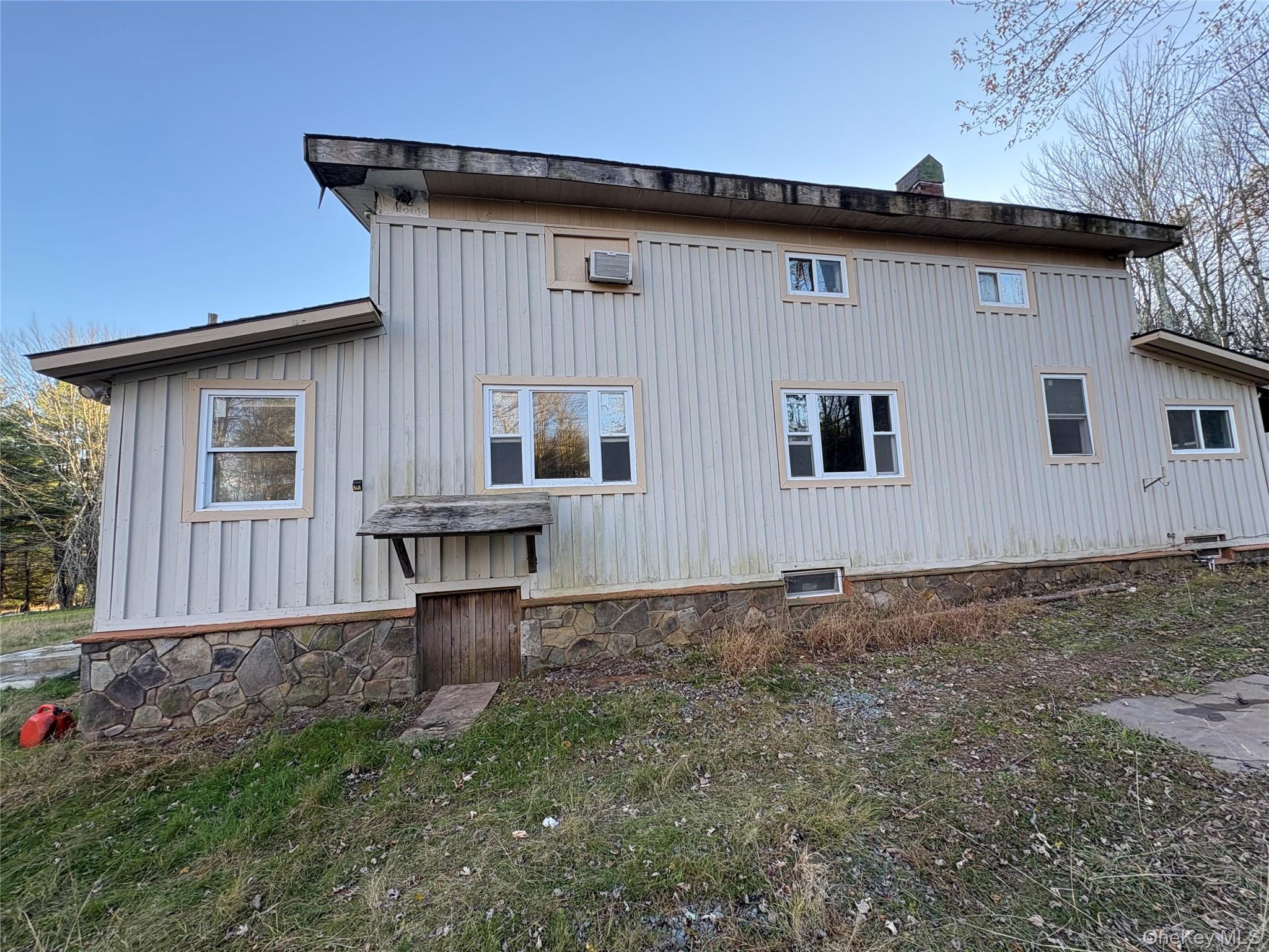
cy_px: 476
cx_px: 634
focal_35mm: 14
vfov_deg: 85.7
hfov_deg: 102.1
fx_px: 513
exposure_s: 1/105
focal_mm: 2.22
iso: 40
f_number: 2.2
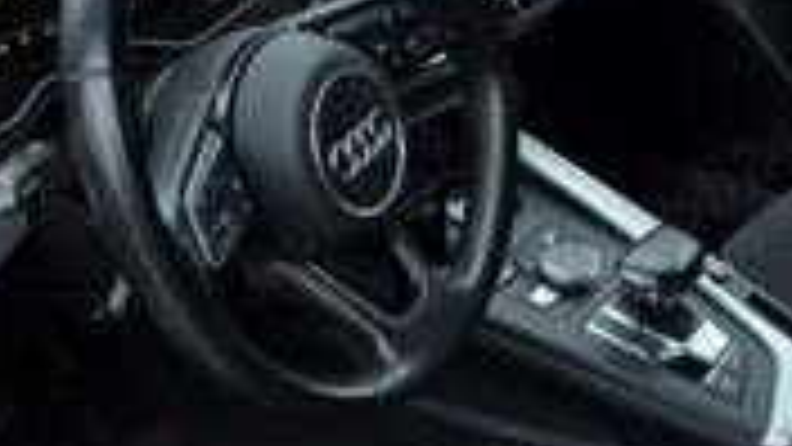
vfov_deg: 19.4
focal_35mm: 57
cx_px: 472
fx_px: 1197
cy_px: 586
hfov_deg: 36.5
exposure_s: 1/370
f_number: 1.7
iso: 40
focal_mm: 6.3
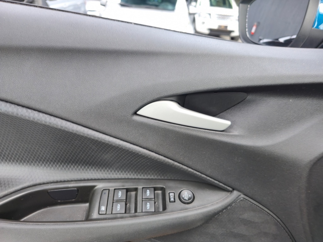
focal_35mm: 23
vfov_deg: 58.9
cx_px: 162
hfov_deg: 73.9
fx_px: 215
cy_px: 121
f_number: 1.7
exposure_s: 1/60
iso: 100
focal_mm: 6.3
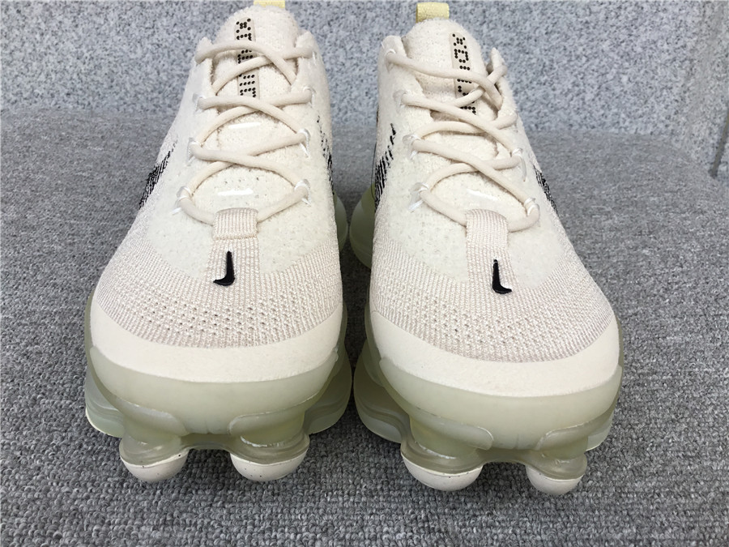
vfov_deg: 45.4
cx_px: 364
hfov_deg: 58.4
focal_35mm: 31
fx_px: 653
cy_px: 274
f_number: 2.4
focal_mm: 3.3
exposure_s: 1/244
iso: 25
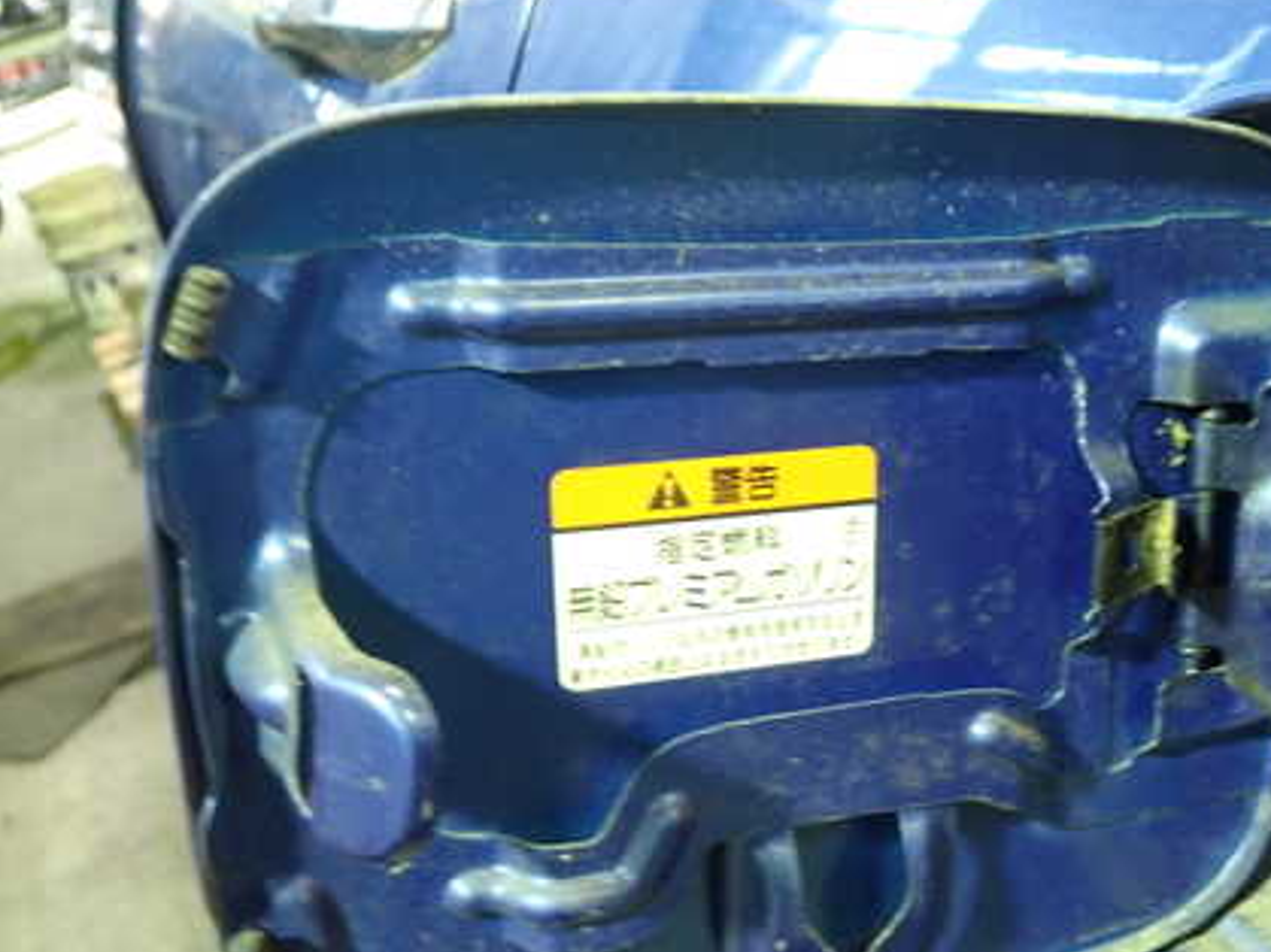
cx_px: 858
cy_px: 567
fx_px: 1578
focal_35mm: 43
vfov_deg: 33.5
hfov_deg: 43.2
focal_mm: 5.4
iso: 800
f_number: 2.3
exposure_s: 1/20
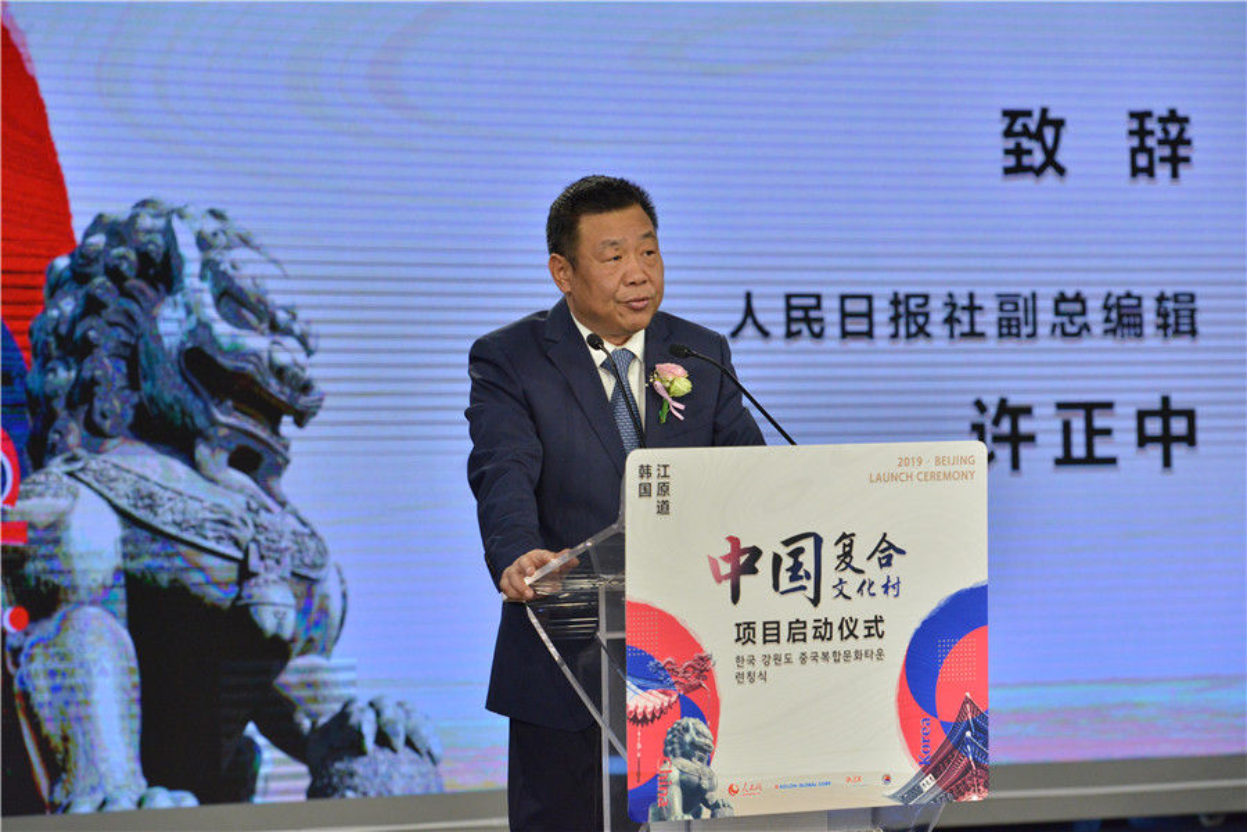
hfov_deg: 16.4
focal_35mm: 125
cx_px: 624
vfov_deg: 11.0
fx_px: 4330
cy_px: 416
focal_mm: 125
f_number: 7.1
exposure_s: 1/500
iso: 2500
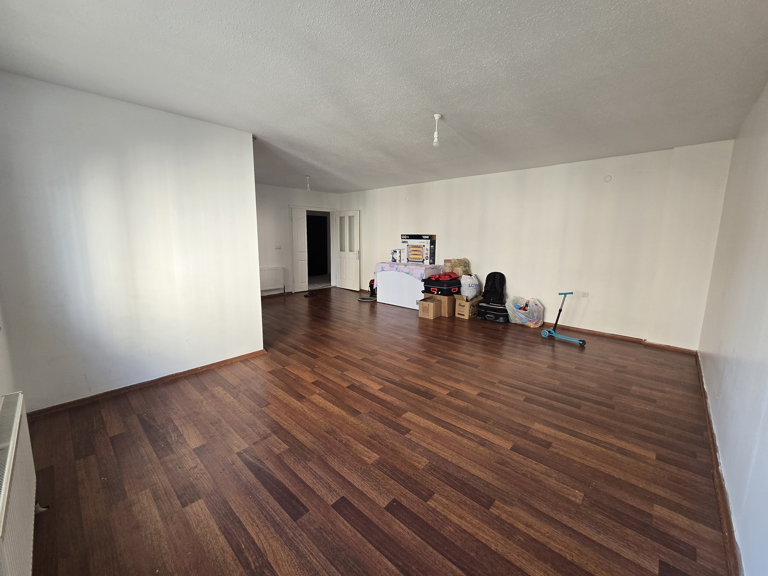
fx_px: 288
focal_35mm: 13
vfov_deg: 89.9
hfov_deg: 106.2
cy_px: 288
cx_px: 384
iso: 125
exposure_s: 1/60
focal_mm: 2.2
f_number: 2.2
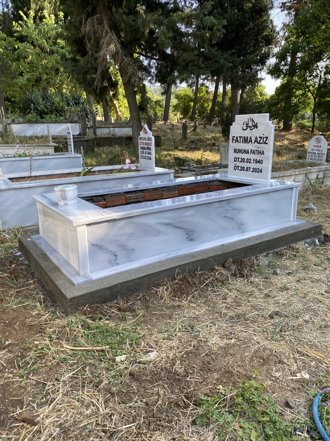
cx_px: 165
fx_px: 330
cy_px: 220
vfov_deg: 67.3
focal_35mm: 26
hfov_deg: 53.1
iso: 32
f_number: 1.8
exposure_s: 1/375
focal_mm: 4.25
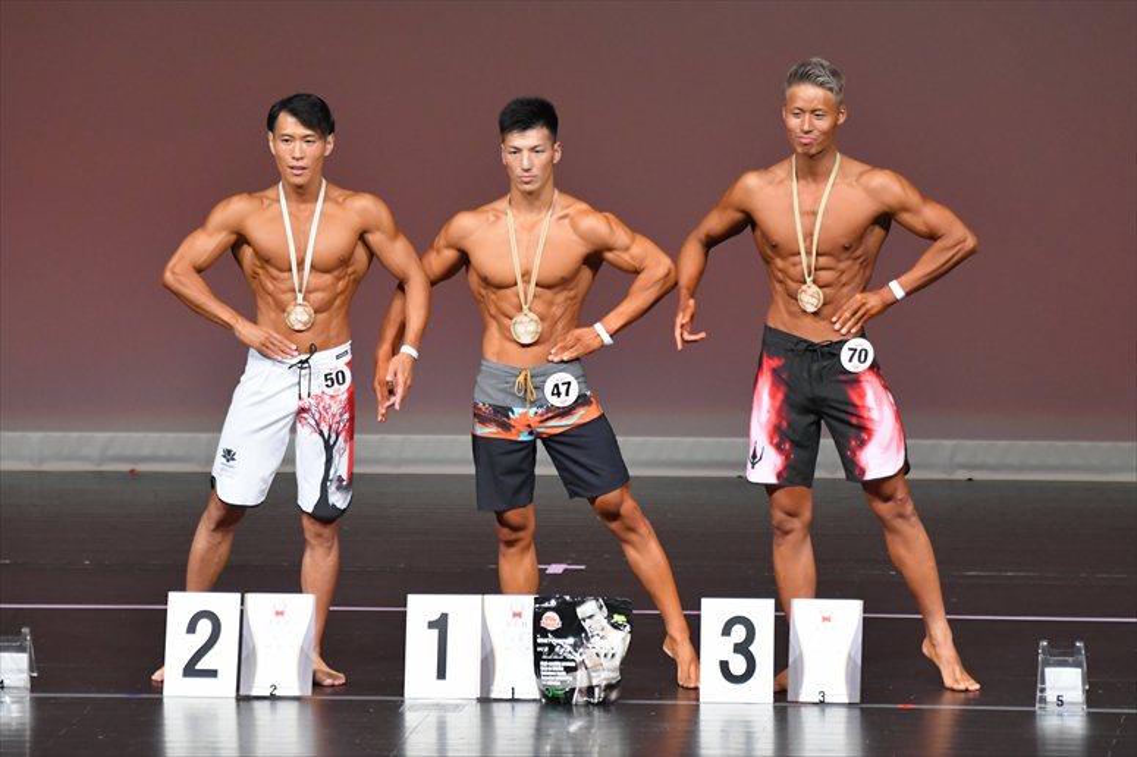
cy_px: 378
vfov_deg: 4.6
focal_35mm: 300
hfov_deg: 6.9
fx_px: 9470
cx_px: 568
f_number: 5.6
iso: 4000
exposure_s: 1/400
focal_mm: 200
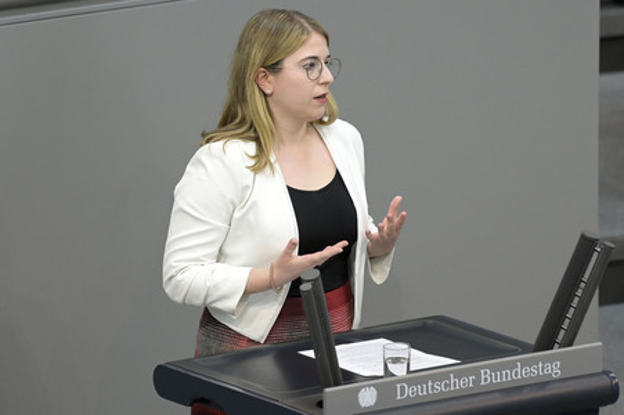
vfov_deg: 3.9
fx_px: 6062
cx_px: 312
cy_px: 208
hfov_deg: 5.9
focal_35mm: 350
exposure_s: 1/500
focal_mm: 350
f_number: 5.6
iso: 6400
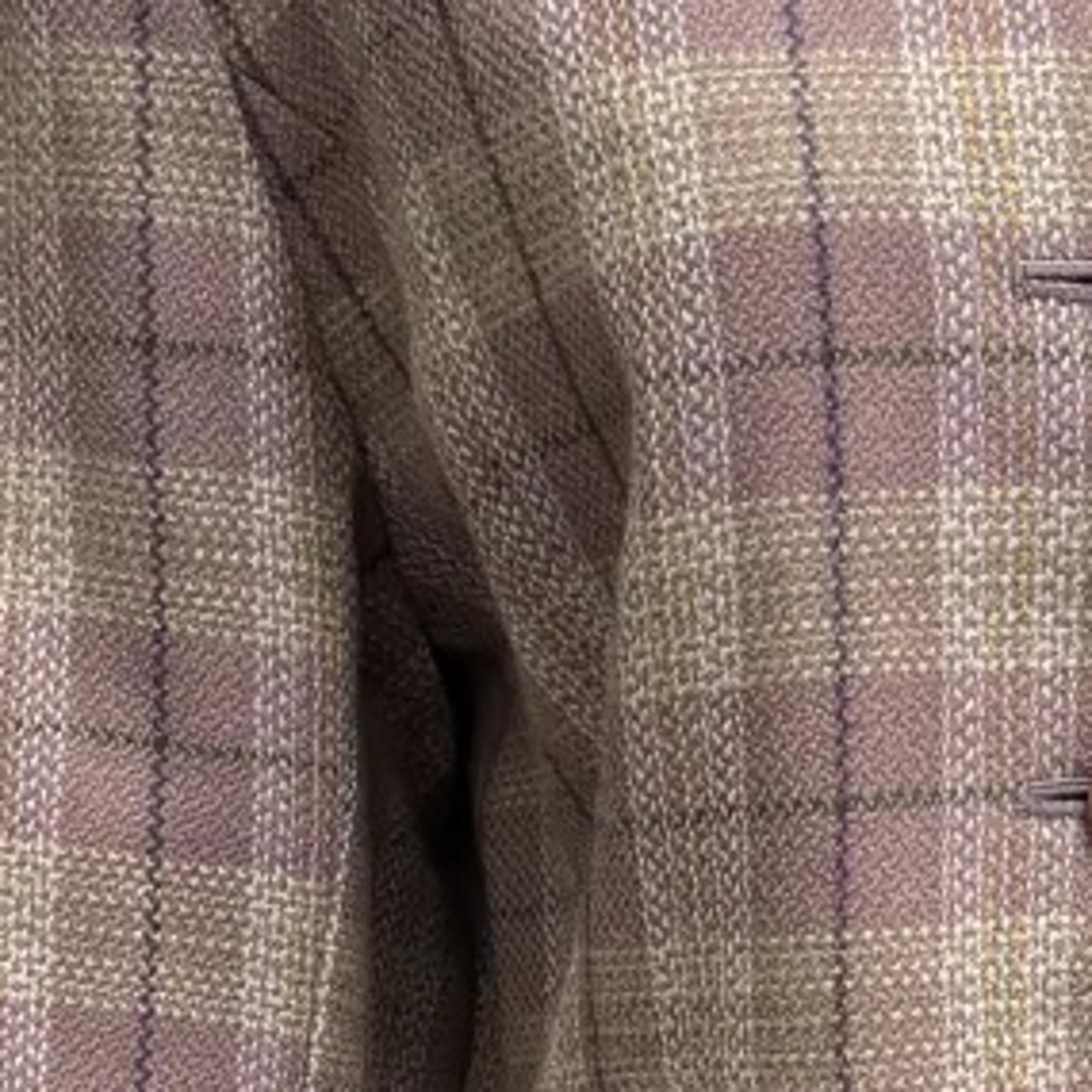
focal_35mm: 107
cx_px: 958
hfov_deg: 16.1
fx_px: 3819
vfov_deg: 15.6
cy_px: 1322
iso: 640
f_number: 1.78
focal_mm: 6.76
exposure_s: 1/33
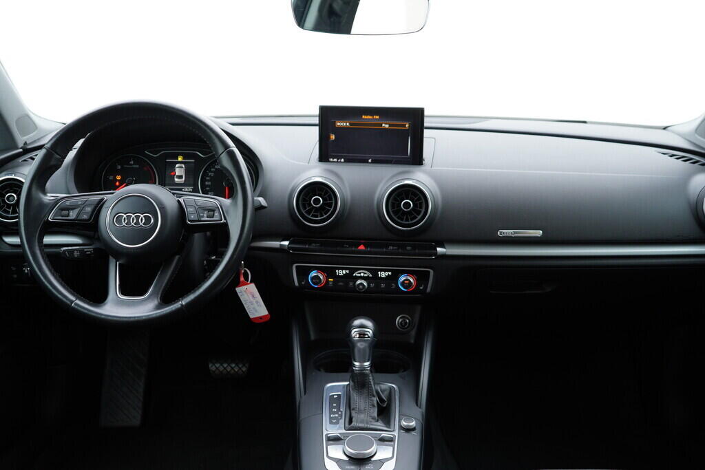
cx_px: 352
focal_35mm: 36
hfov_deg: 53.1
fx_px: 705
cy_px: 235
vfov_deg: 36.9
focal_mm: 24
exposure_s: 1/40
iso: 200
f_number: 2.8
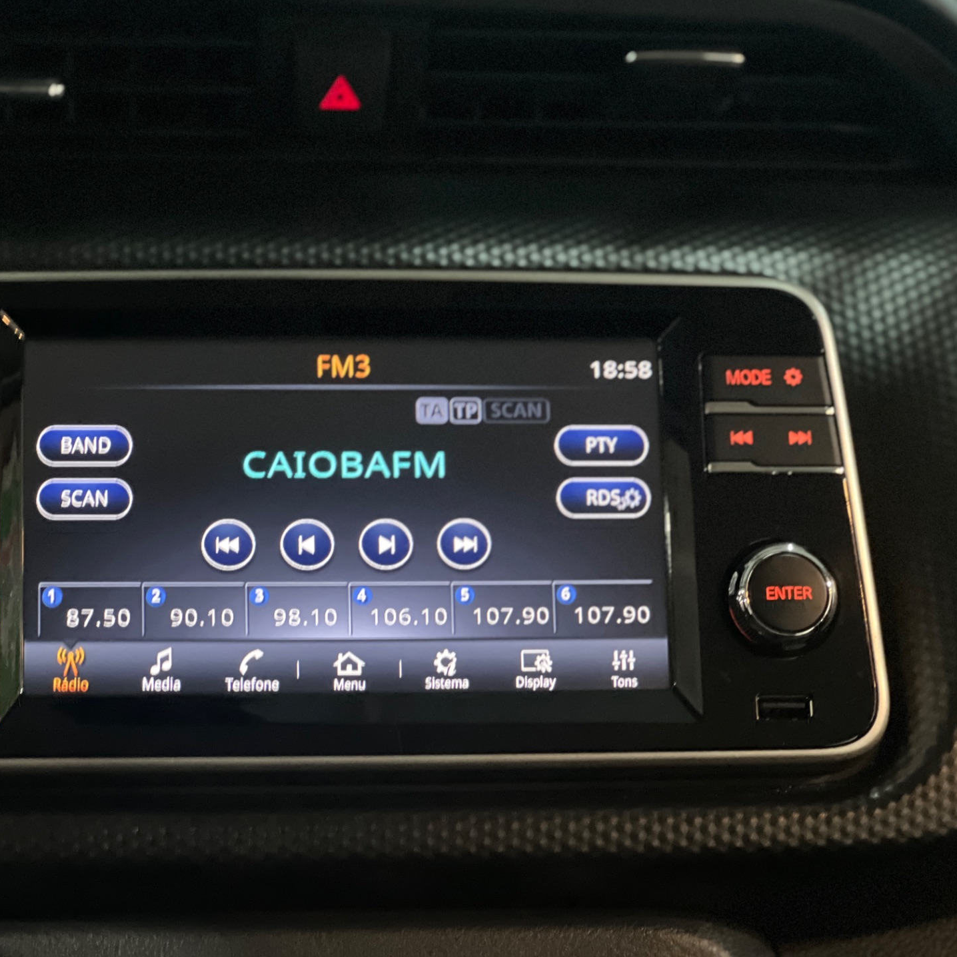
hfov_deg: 19.1
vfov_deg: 19.1
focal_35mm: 91
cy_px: 478
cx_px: 367
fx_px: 2846
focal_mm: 9
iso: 800
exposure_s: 1/15
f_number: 2.8
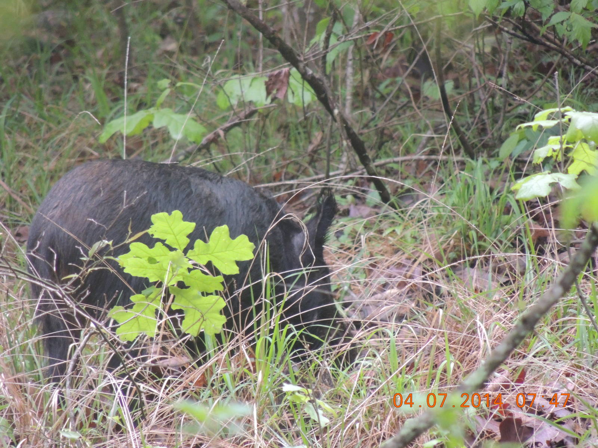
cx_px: 299
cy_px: 224
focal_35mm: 1000
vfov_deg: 1.5
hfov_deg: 2.0
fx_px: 17275
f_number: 5.9
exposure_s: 1/60
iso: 800
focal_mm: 180
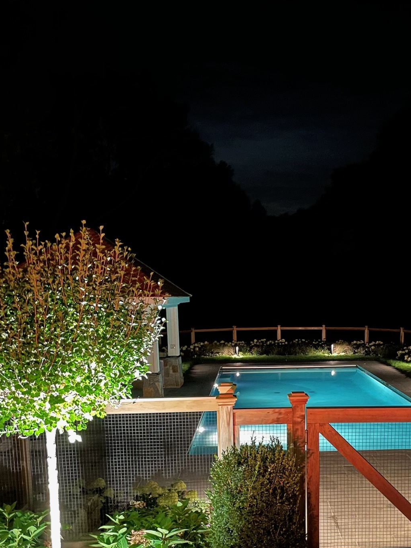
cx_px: 293
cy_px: 396
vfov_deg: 46.5
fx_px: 617
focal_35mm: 39
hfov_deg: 36.2
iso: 500
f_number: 1.6
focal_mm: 4.2
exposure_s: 1/4
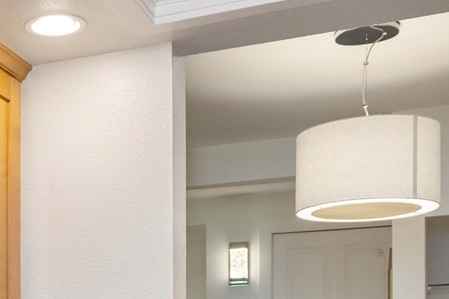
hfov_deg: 27.1
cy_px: 380
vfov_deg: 18.7
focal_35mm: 68
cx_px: -48
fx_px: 848
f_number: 5.6
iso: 640
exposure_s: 1/30
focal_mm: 18
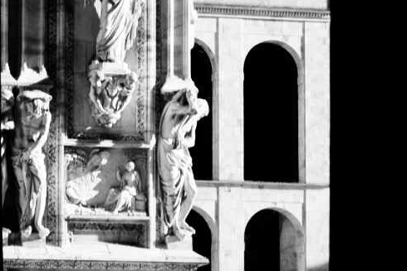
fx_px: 3083
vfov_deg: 5.0
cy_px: 120
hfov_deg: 7.6
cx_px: 233
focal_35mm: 273
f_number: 10
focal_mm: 55
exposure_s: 1/320
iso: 400
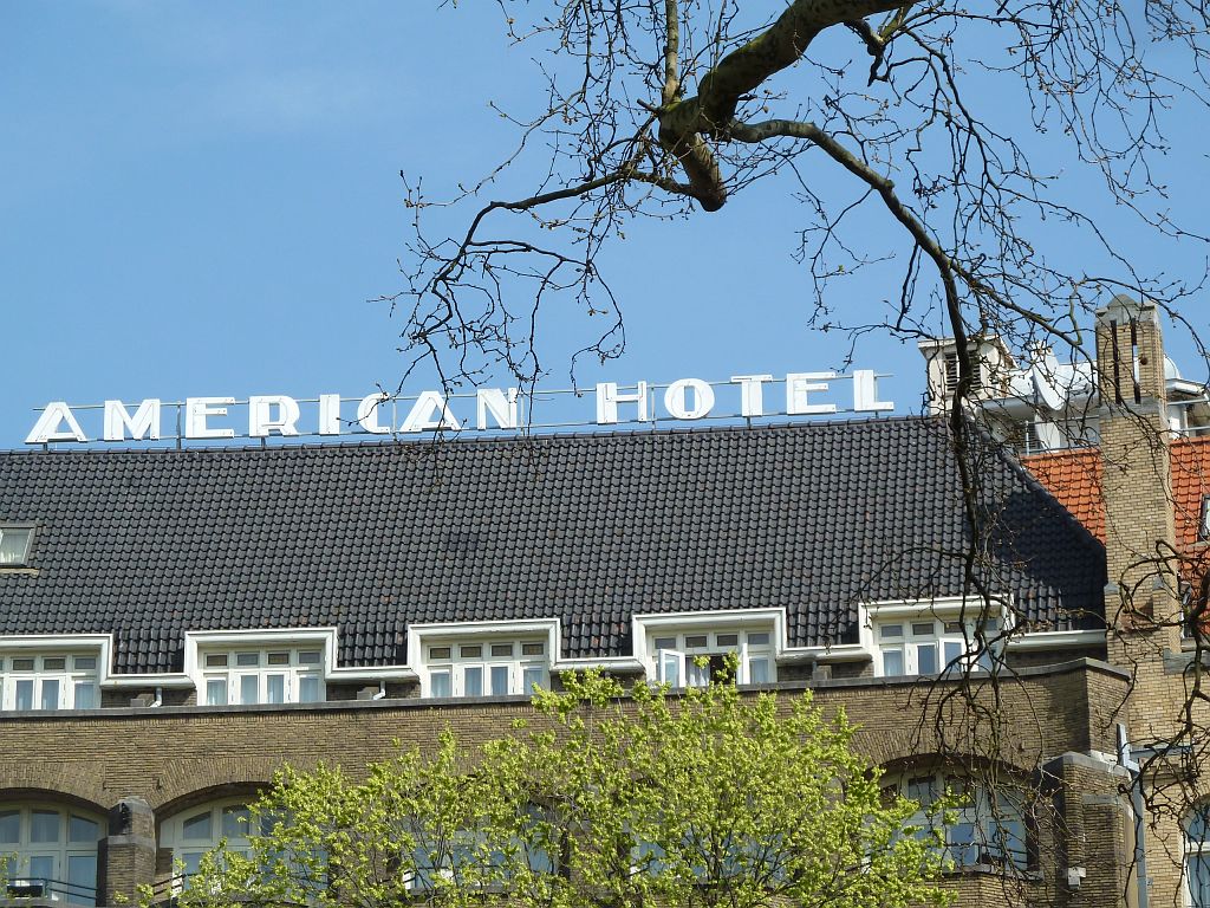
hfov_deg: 15.4
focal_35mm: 128
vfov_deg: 11.6
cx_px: 605
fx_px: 4474
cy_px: 454
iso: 80
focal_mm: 21
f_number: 4.4
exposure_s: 1/400
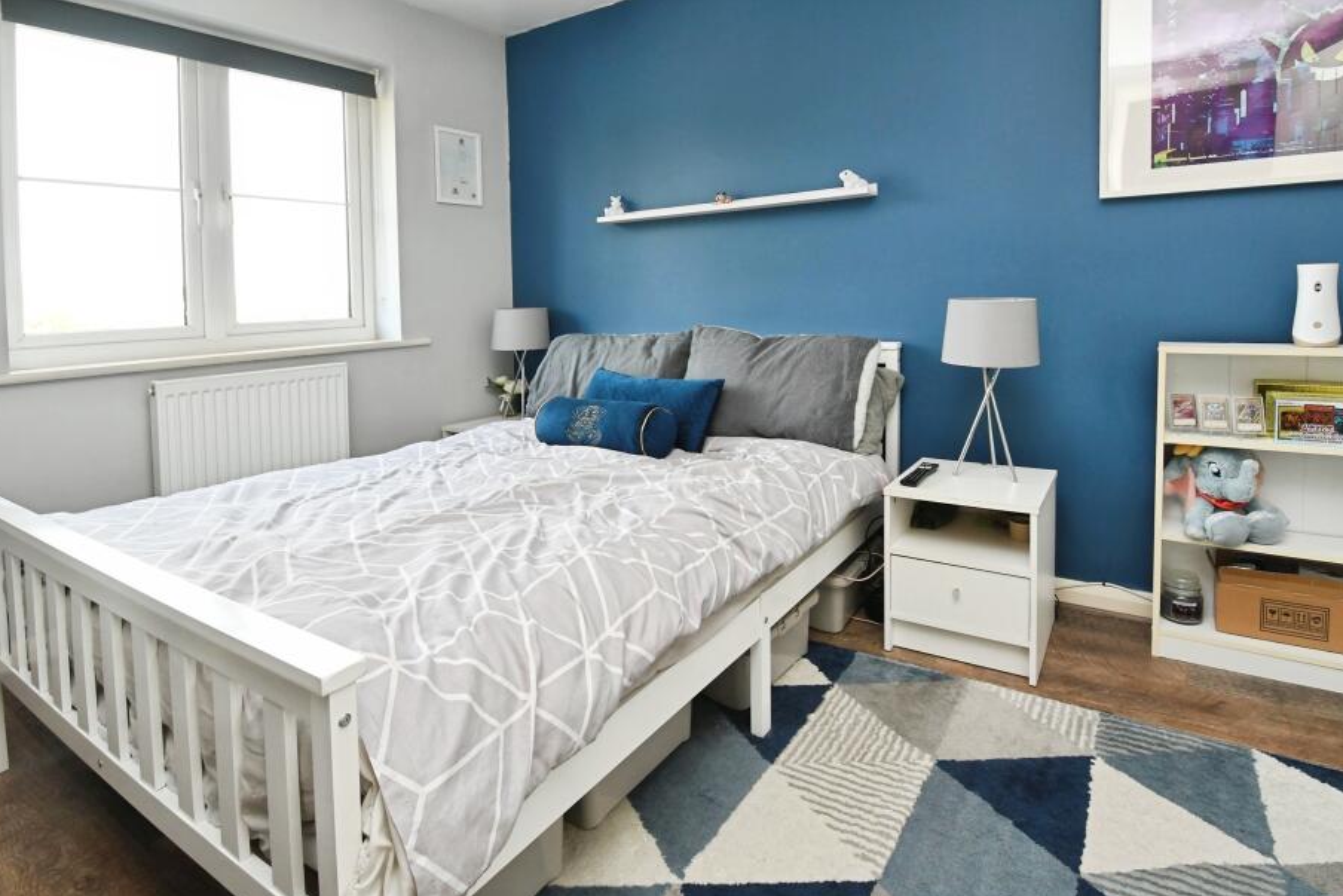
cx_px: 726
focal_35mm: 17
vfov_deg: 70.3
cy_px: 411
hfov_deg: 93.1
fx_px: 634
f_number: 7.1
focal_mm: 10
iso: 800
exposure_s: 1/60
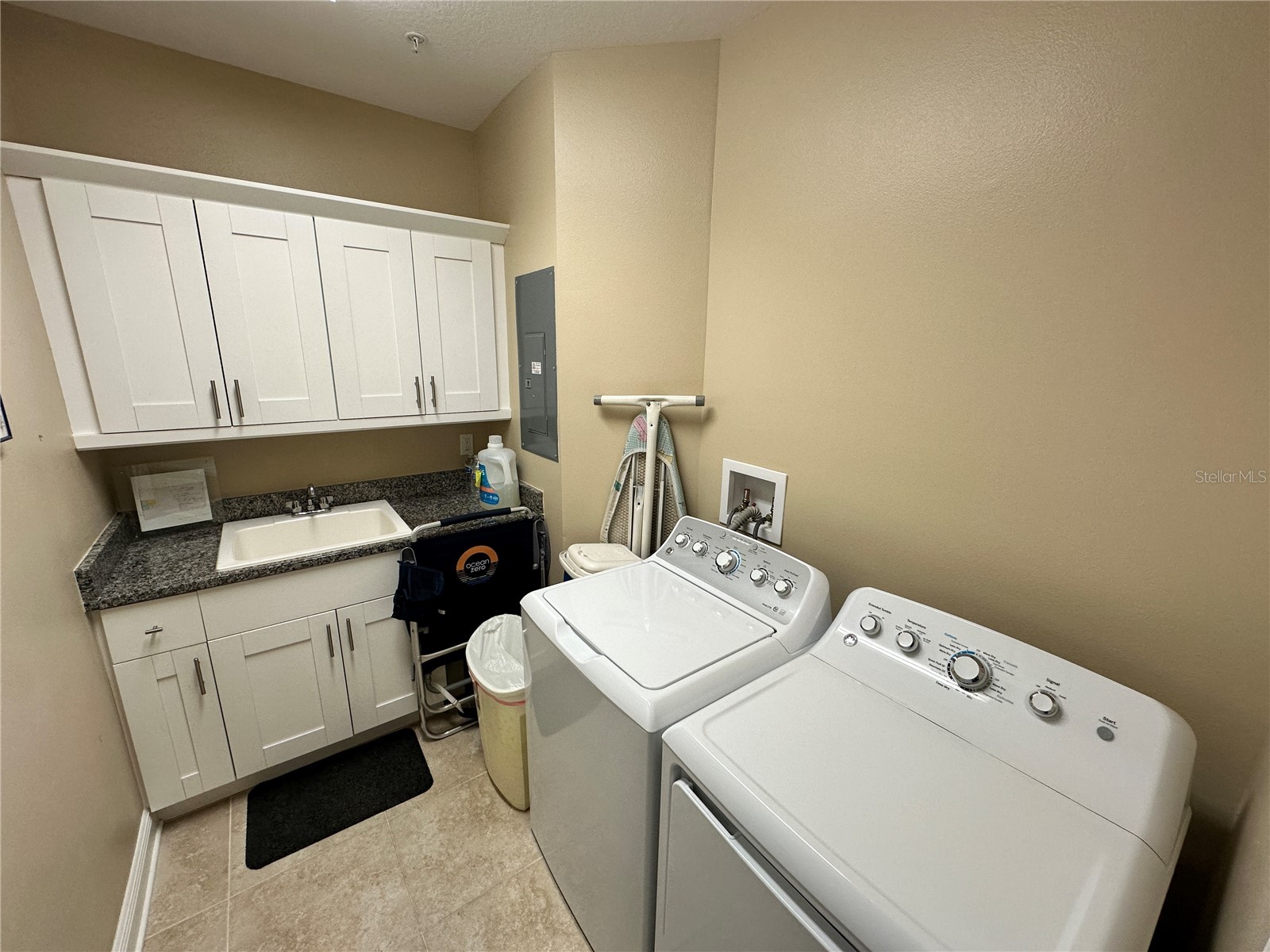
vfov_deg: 85.7
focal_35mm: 14
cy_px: 476
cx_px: 635
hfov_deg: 102.1
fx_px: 514
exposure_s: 1/120
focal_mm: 2.22
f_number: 2.2
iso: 160
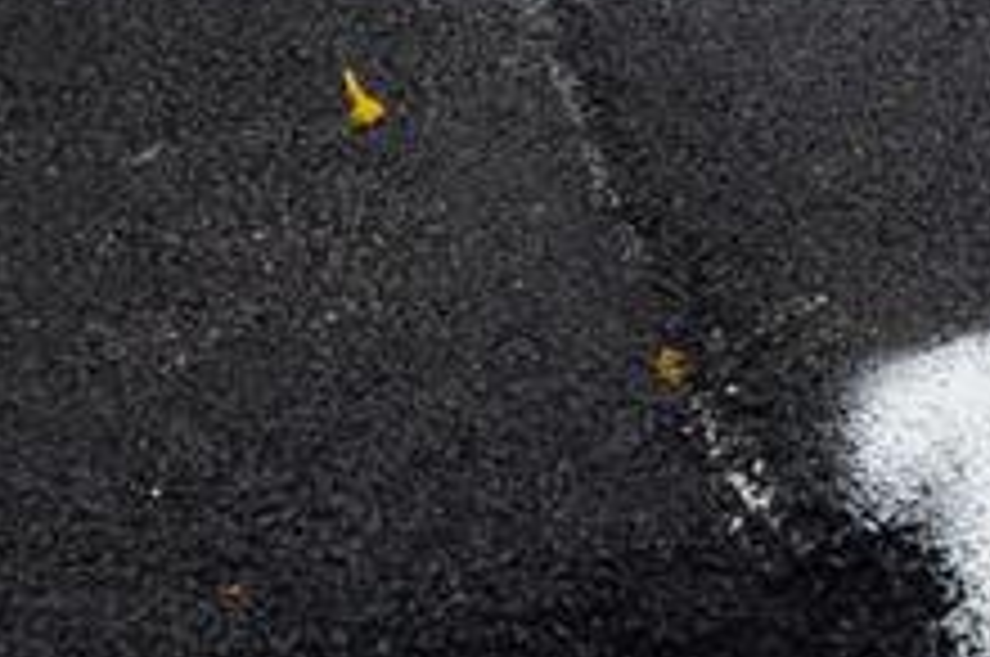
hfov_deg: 13.3
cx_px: 1654
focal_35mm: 142
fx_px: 3899
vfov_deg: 8.9
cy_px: -783
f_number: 13
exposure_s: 1/640
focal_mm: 18
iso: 800
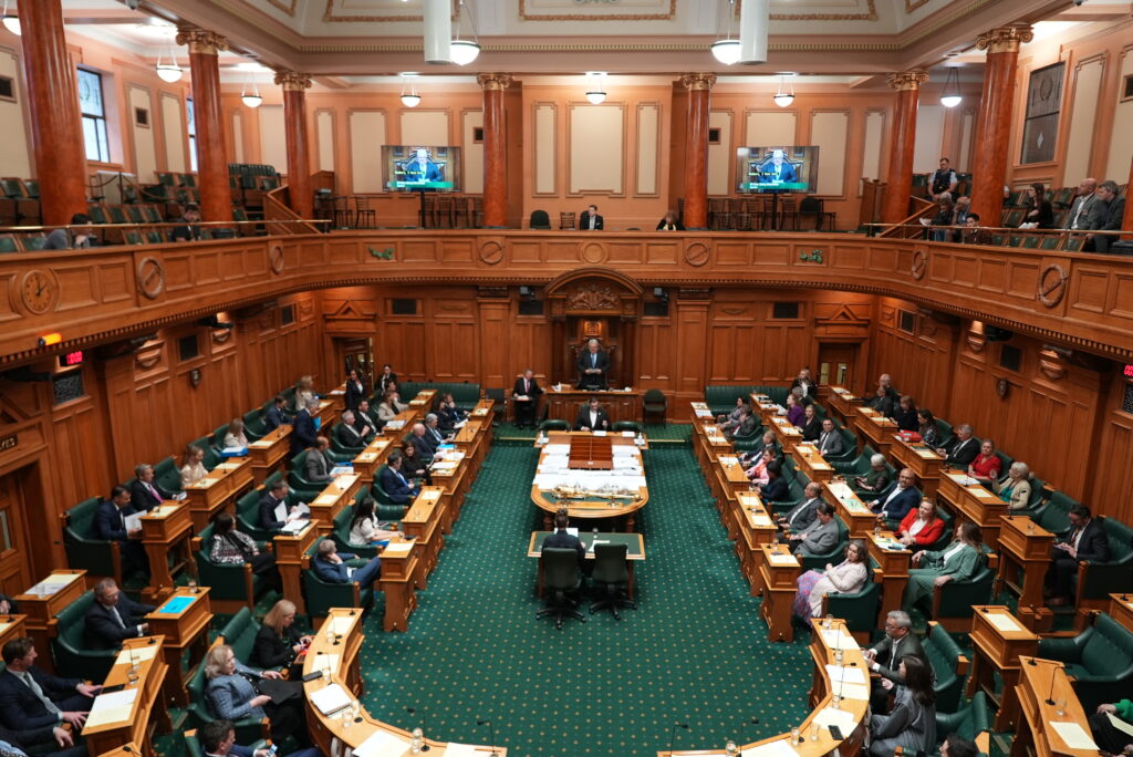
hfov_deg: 73.7
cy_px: 378
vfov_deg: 53.2
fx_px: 756
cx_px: 566
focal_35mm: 24
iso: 2500
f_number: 4
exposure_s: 1/160
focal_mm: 24
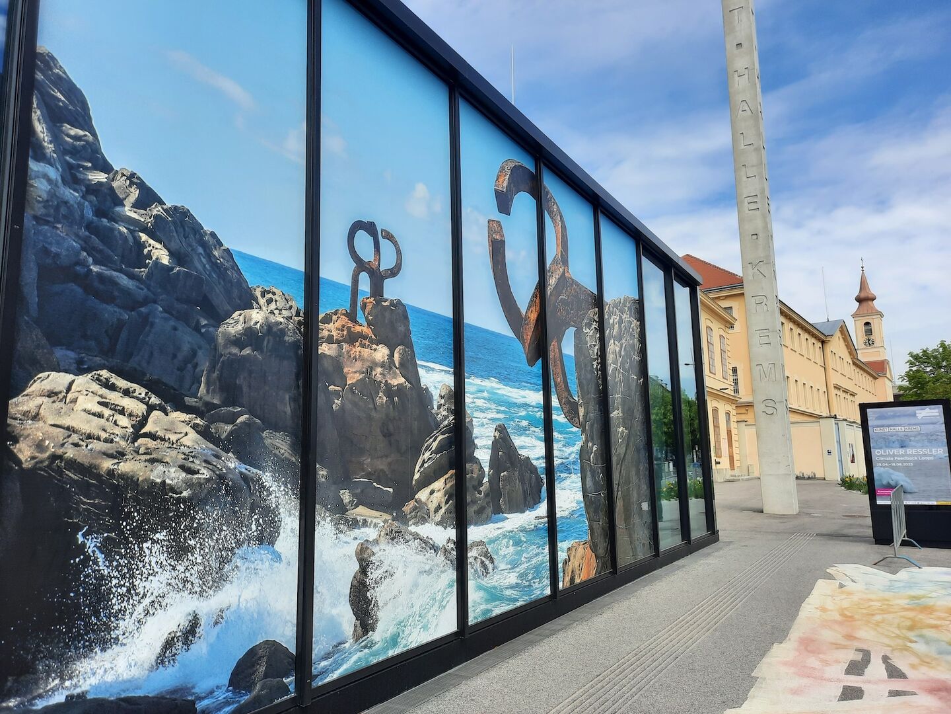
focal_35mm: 25
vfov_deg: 54.9
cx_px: 476
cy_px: 357
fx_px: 687
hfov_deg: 69.4
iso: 32
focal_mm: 4.6
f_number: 2
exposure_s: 1/858
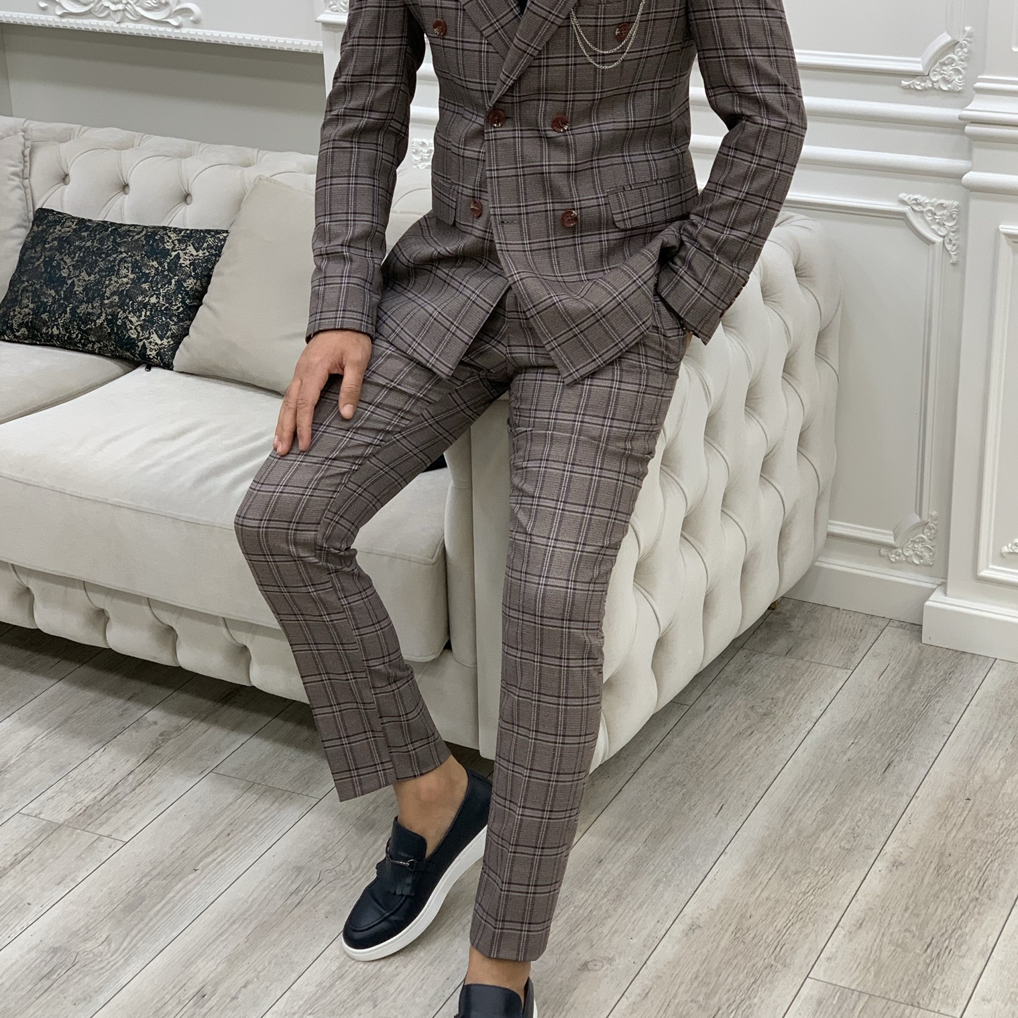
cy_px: 471
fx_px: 2063
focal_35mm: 62
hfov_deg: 27.7
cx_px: 512
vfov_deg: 27.7
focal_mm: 6
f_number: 2.4
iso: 100
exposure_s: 1/122
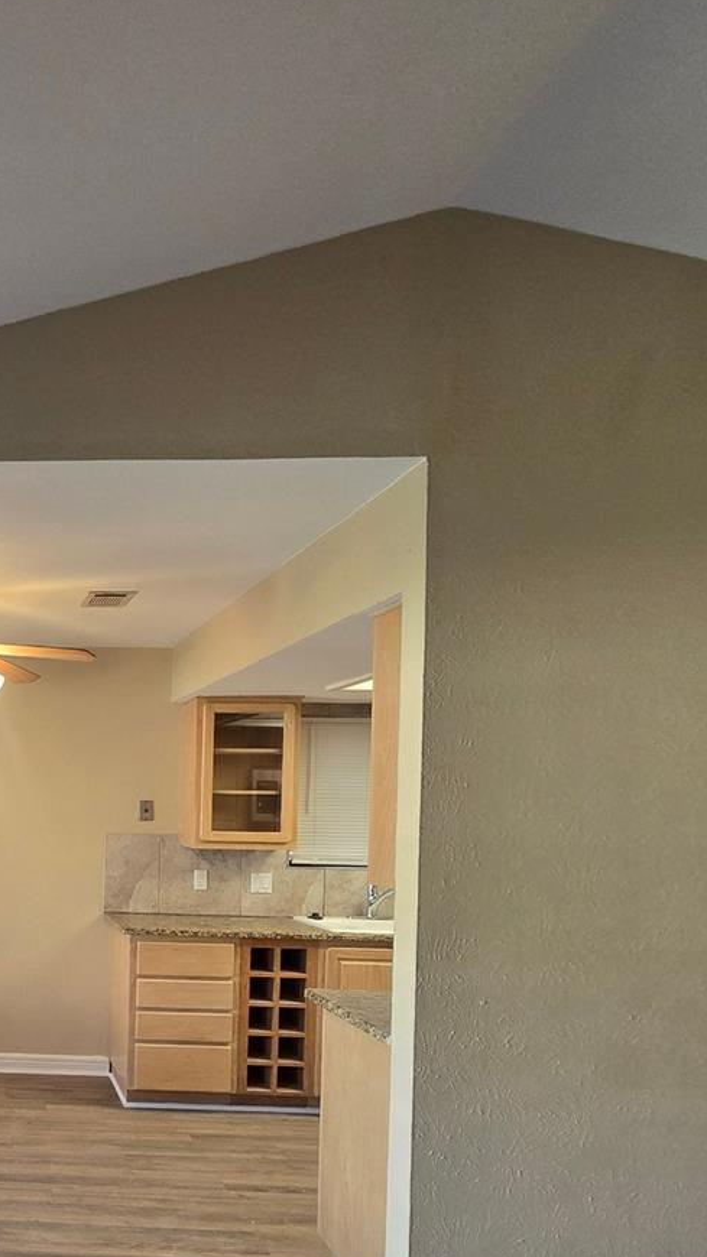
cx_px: -77
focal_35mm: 25
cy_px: 835
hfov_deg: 38.0
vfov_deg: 71.9
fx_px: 834
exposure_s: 1/60
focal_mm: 2.2
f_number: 2.2
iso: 125
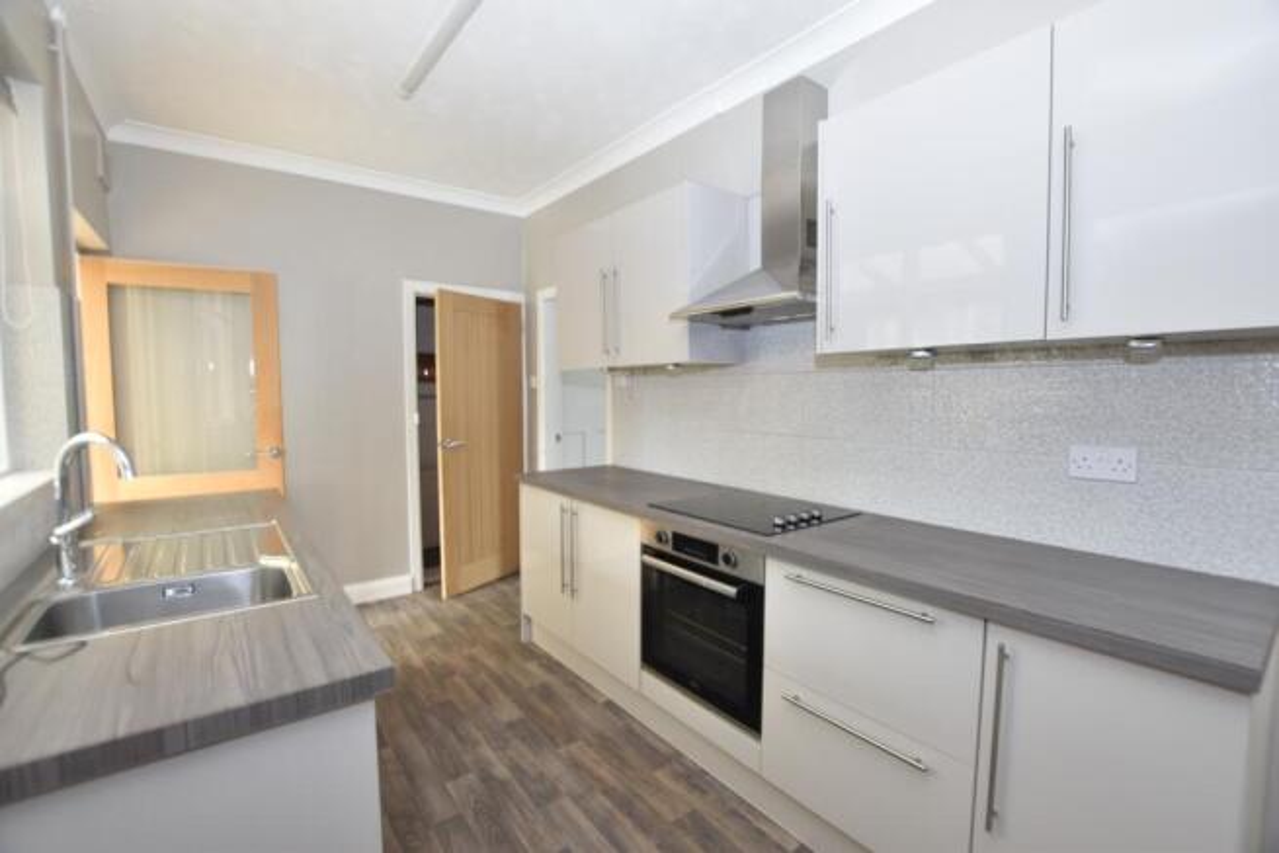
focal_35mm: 15
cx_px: 640
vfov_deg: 77.4
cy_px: 426
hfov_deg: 100.4
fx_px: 533
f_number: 5
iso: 100
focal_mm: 10
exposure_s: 1/5
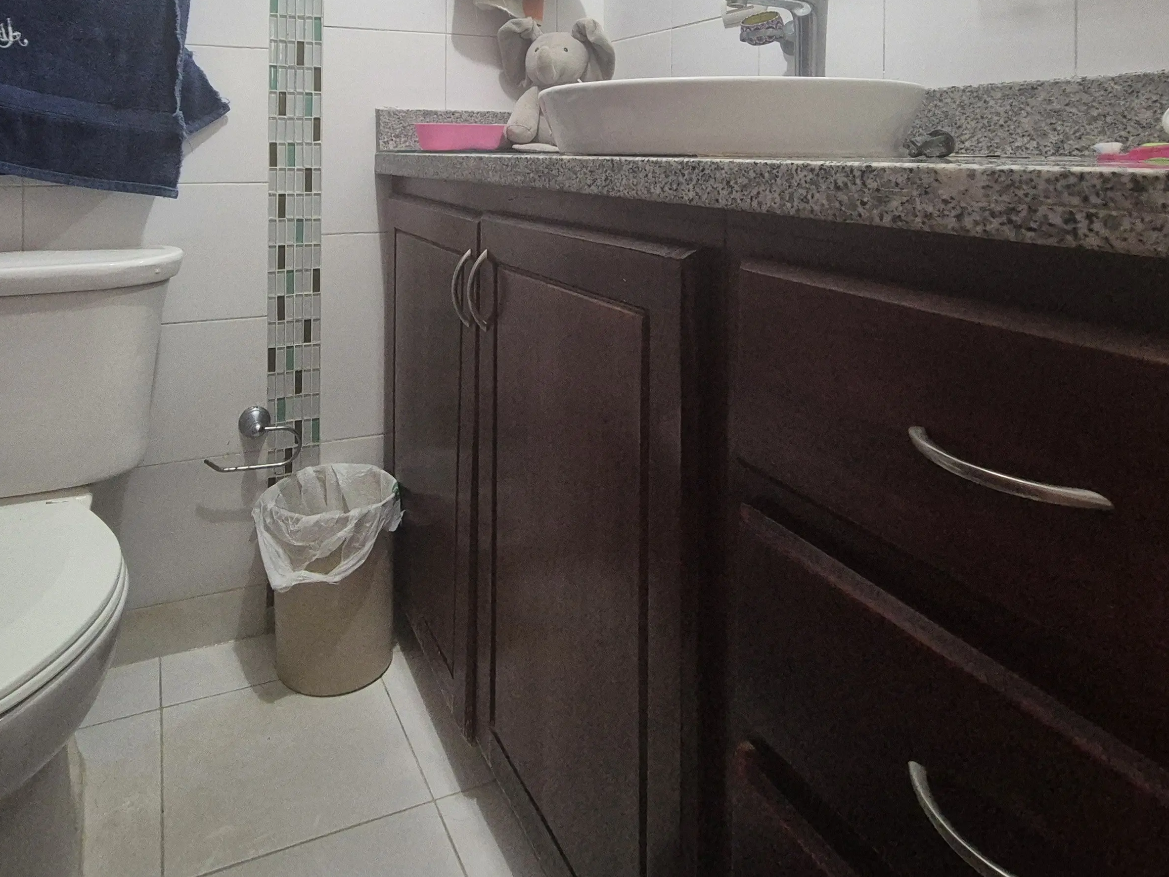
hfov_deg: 75.9
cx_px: 497
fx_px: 743
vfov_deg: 55.9
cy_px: 154
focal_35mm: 22
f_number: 2.2
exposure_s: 1/60
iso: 800
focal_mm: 2.2
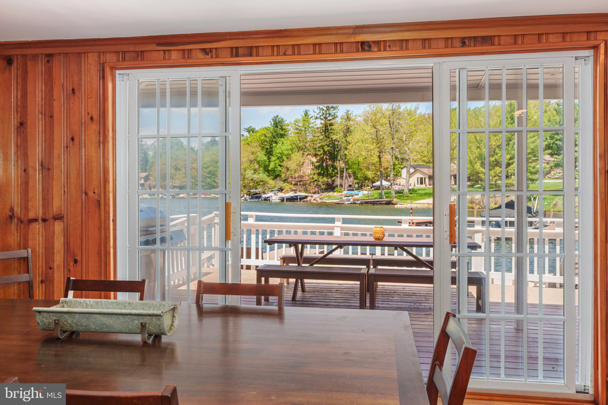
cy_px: 202
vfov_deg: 45.0
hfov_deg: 63.7
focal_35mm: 29
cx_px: 304
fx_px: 490
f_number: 7.1
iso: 320
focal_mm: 29
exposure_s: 1/40
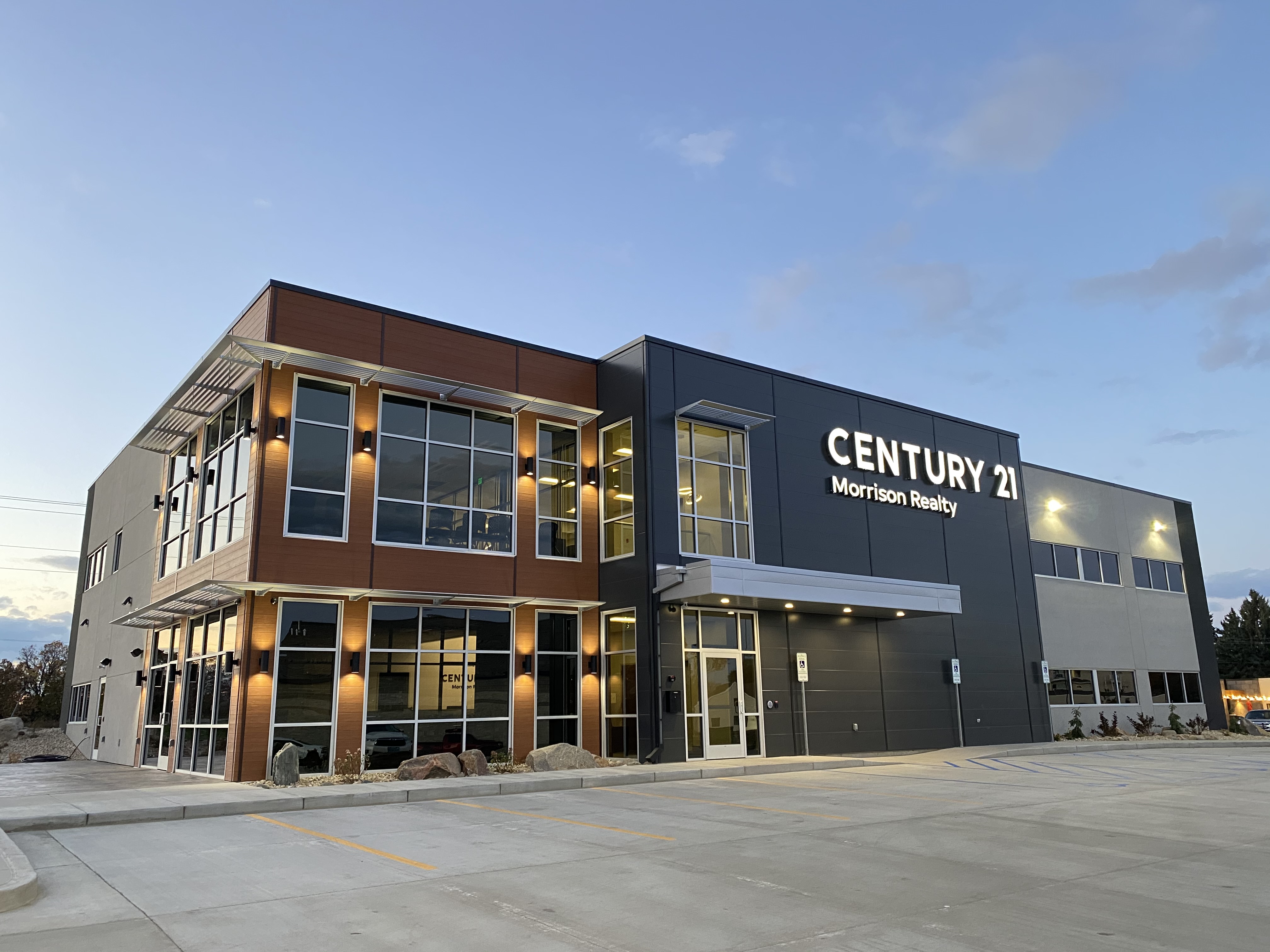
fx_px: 954
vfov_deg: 53.1
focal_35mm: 26
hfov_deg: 67.3
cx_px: 635
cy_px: 476
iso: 400
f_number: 1.8
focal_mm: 4.25
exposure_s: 1/60
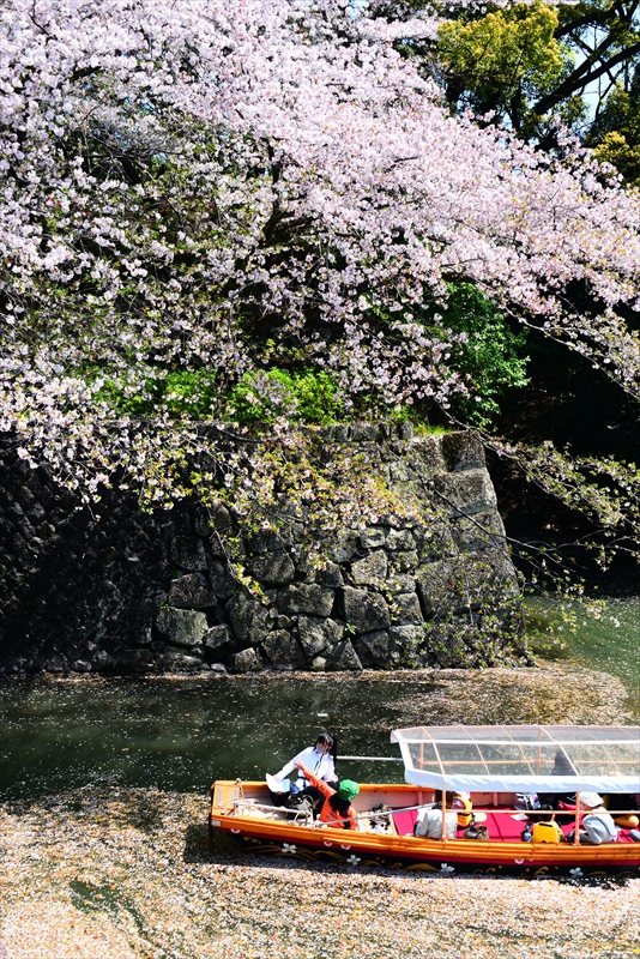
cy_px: 480
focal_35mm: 44
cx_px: 320
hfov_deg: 30.5
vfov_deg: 44.5
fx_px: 1172
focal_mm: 44
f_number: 9
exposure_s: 1/320
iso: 400
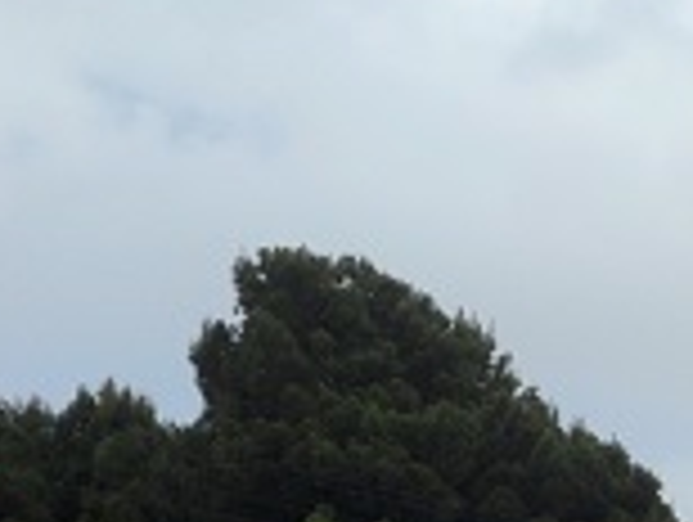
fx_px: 2246
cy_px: 374
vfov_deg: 13.2
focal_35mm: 112
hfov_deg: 15.2
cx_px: 1251
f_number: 8.9
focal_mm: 4.9
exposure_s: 1/180
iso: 80
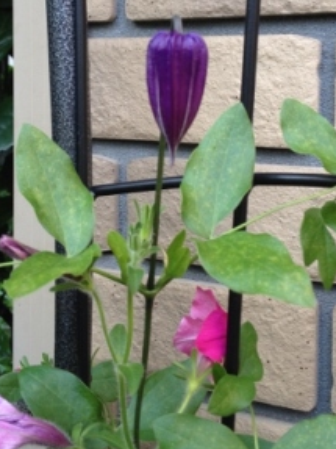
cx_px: 179
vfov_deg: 31.3
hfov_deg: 24.0
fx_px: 790
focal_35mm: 61
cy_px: 128
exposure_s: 1/30
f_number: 2.4
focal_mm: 4.28
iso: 50
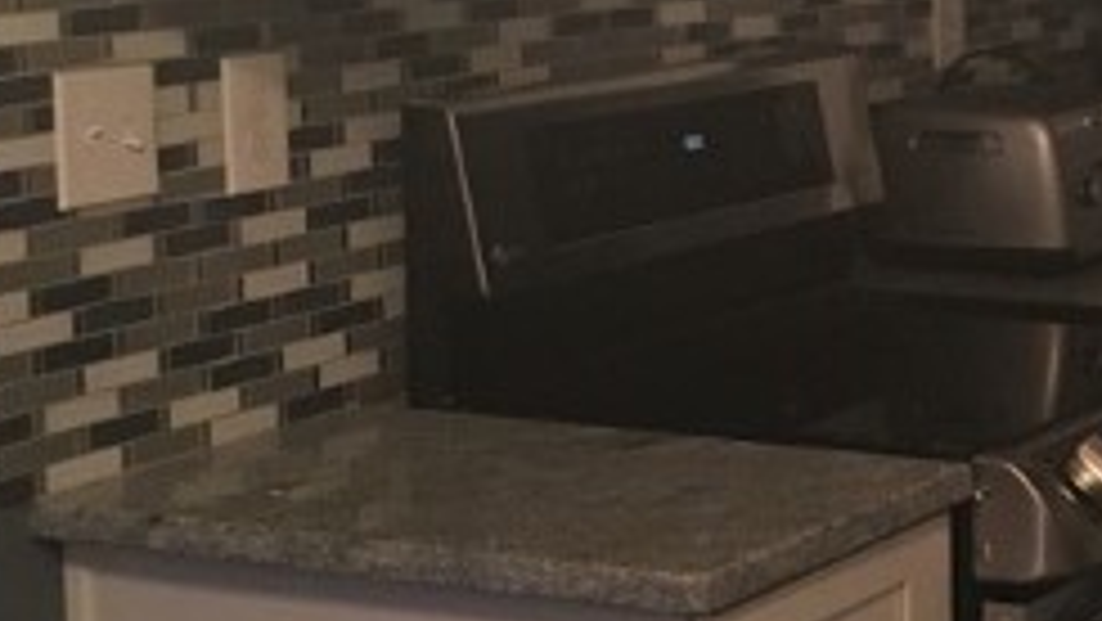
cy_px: 130
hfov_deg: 20.7
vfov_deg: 12.2
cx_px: 1156
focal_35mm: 99
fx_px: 2894
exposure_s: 1/24
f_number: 2.2
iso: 200
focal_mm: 4.15
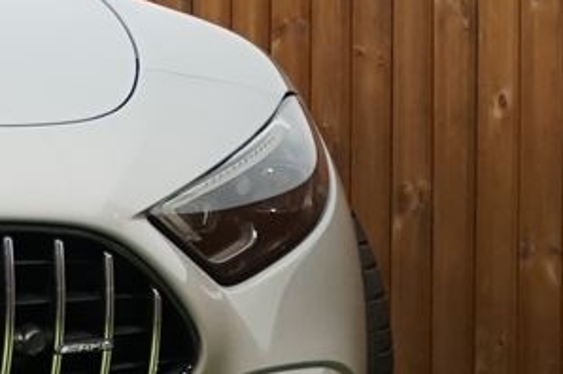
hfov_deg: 5.4
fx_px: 5842
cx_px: -578
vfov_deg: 3.7
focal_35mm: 374
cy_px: 33
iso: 1250
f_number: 4
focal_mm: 58
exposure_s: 1/100
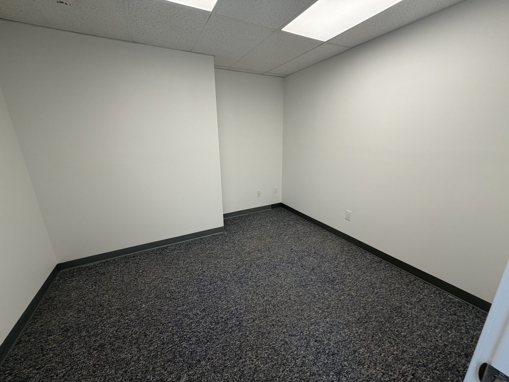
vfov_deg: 85.7
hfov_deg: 102.1
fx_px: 206
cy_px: 191
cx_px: 254
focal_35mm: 14
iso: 100
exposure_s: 1/120
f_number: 2.2
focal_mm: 2.22
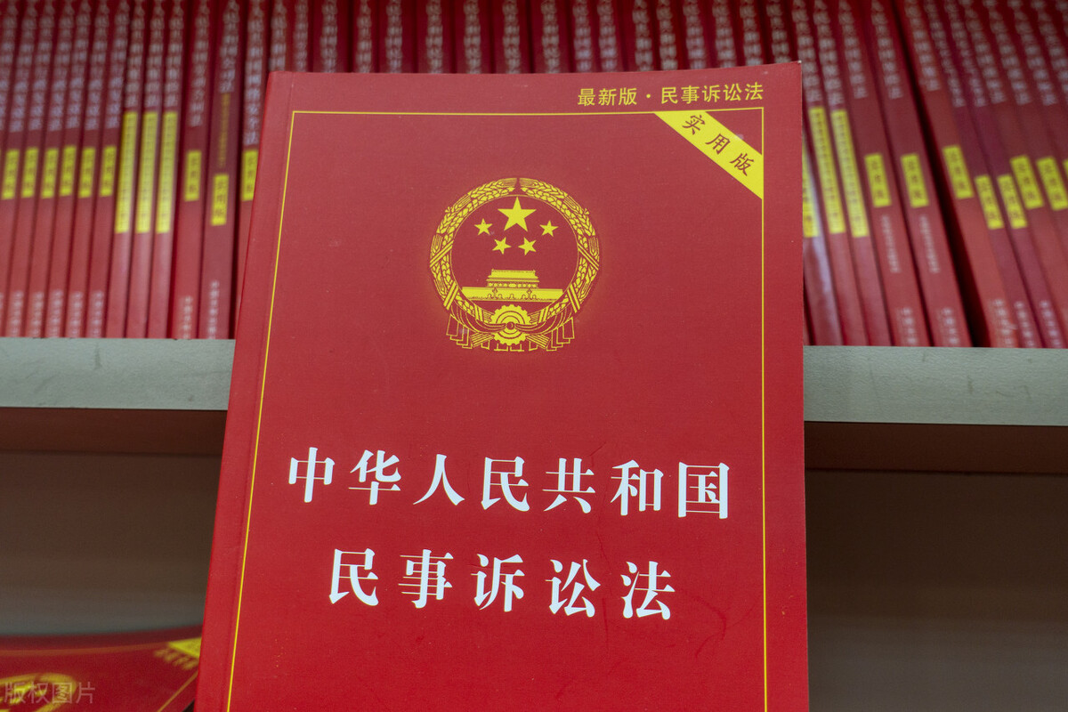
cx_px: 534
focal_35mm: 30
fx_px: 890
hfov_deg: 61.9
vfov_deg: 43.6
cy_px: 356
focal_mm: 11.12
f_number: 2.5
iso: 320
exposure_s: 1/50
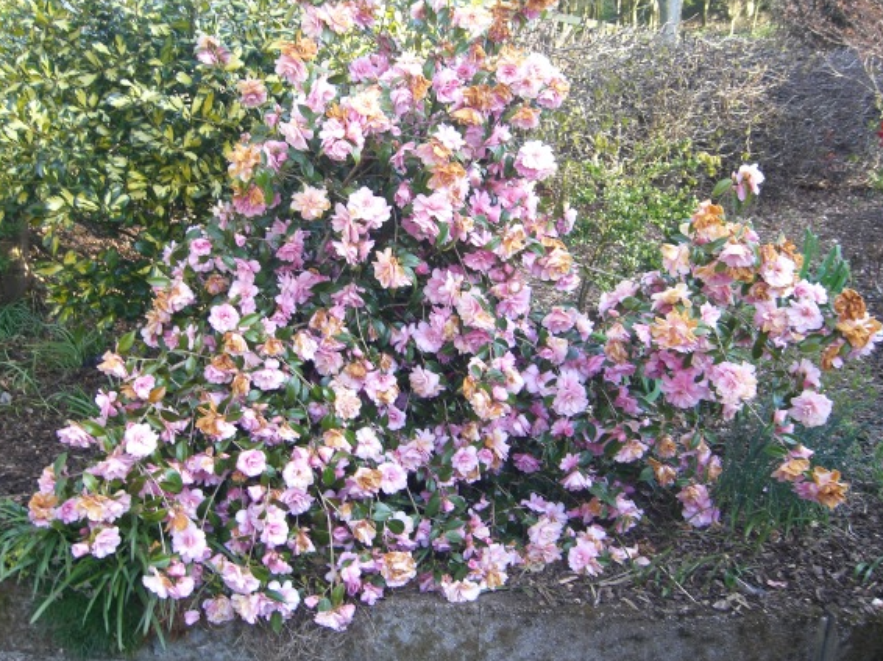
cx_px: 404
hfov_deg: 43.8
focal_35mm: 43
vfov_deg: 33.6
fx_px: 1096
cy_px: 343
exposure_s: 1/60
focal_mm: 7.9
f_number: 2.8
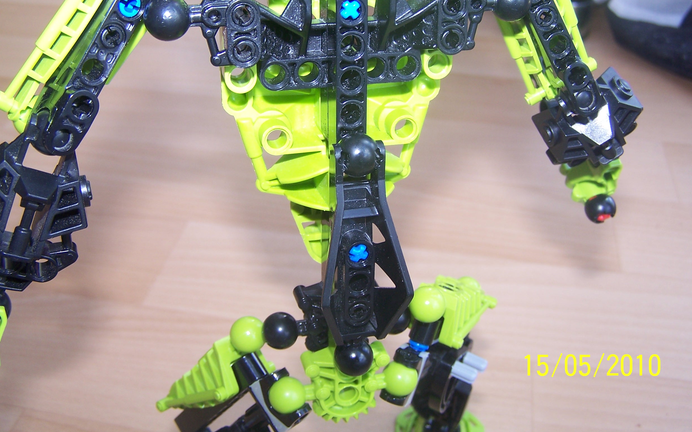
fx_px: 792
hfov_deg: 47.2
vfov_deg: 30.4
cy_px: 167
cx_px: 340
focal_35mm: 42
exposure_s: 1/60
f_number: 2.8
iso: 80
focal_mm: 6.3
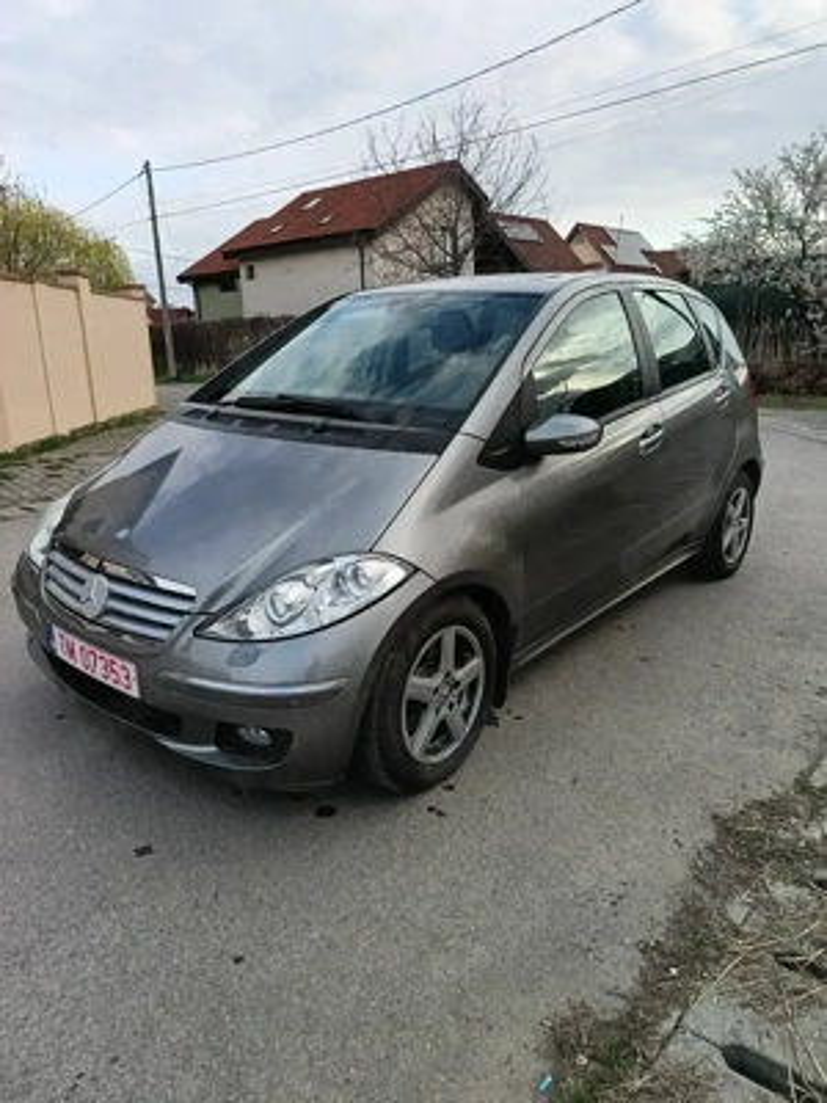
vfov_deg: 71.6
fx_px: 765
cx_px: 414
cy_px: 552
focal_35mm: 24
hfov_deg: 56.8
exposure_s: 1/100
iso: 103
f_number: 1.75
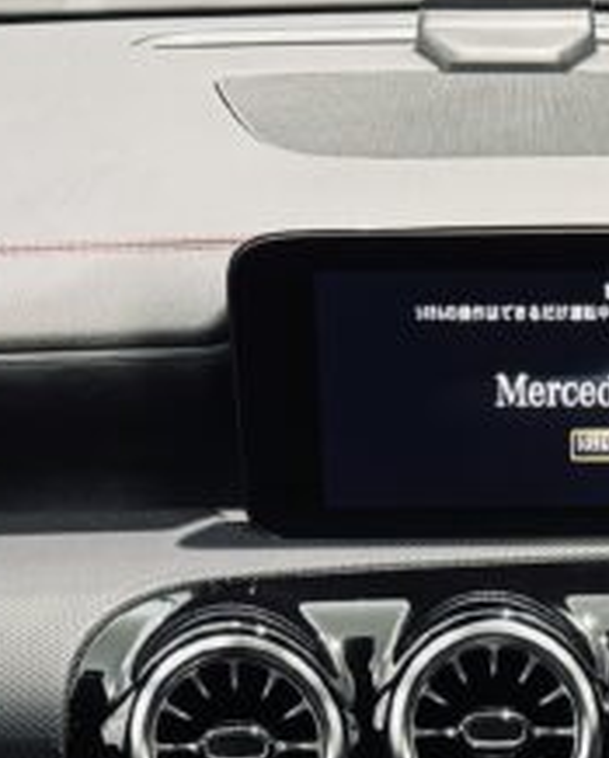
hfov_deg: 13.0
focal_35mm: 118
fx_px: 2653
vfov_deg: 14.3
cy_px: 1389
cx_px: 529
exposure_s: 1/33
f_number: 1.78
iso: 1000
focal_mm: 6.86
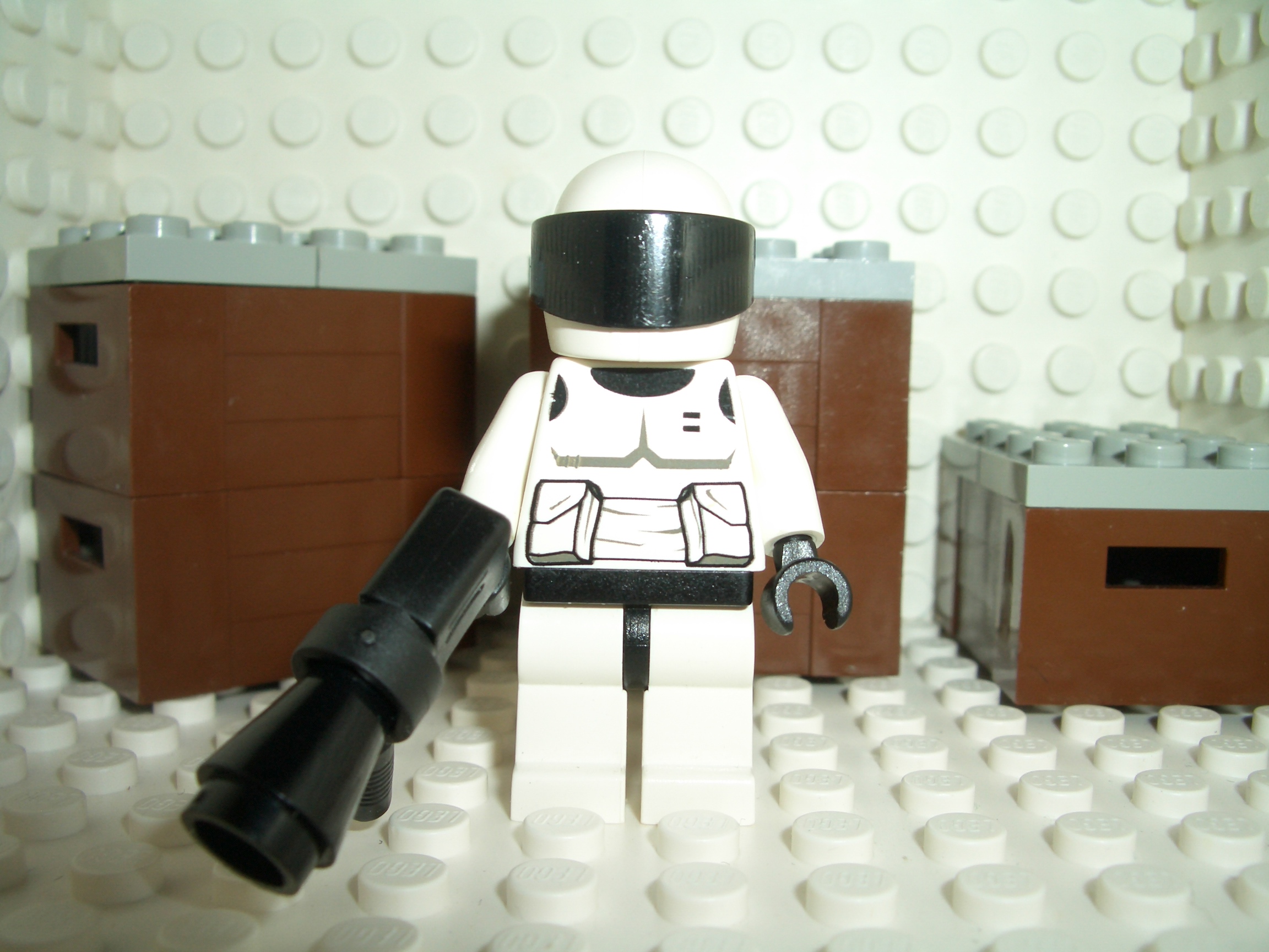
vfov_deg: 40.7
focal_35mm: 35
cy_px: 476
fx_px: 1283
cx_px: 634
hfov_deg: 52.6
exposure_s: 1/60
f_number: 4.3
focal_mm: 5.8
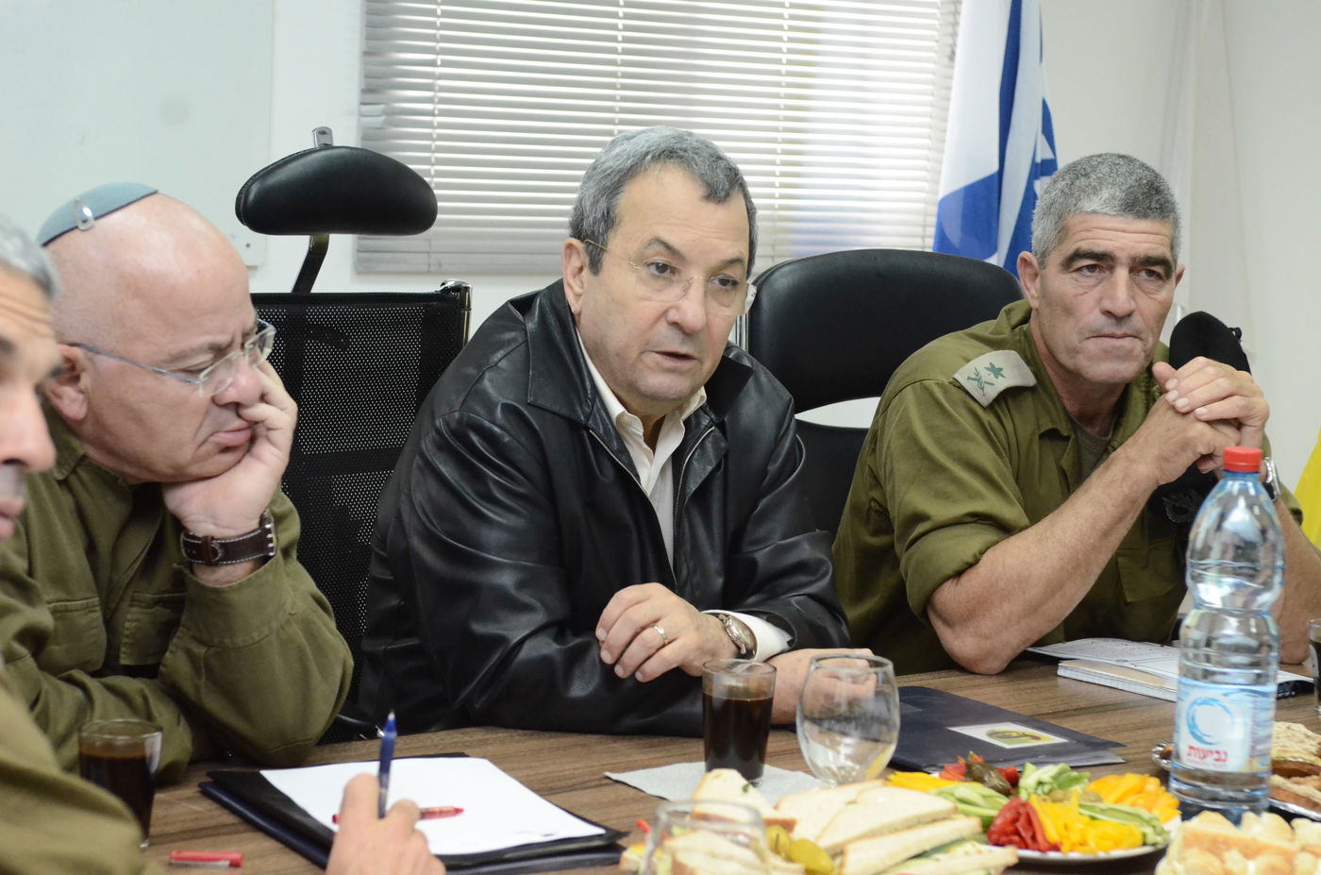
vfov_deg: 17.4
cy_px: 438
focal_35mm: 78
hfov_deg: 26.0
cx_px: 660
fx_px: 2856
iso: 3200
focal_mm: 52
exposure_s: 1/200
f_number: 5
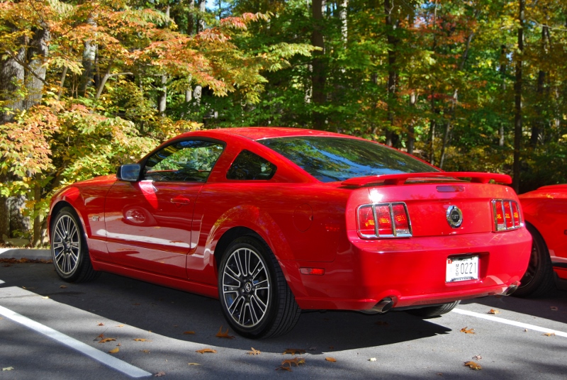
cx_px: 284
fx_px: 899
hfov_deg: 35.0
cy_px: 190
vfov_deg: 23.9
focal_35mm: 57
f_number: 5
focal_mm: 38
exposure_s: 1/125
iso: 100
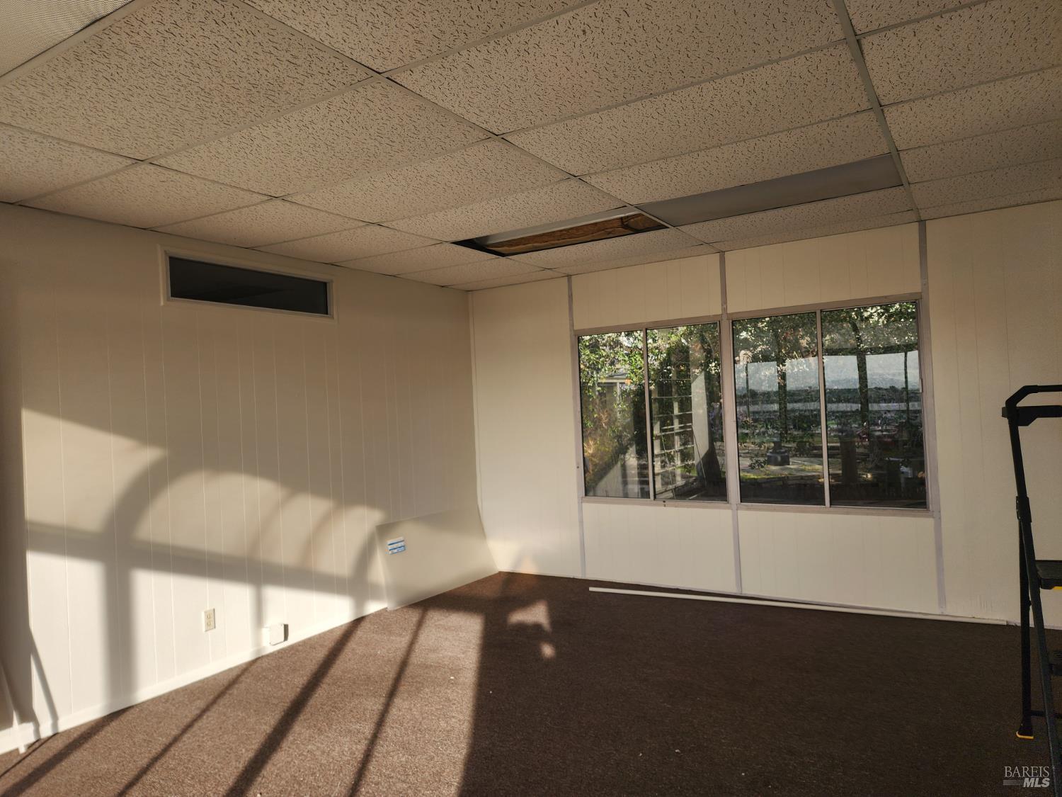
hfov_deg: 73.9
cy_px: 398
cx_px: 531
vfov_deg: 58.9
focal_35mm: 23
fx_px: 706
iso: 12
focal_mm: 6.4
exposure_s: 1/362
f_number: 1.8
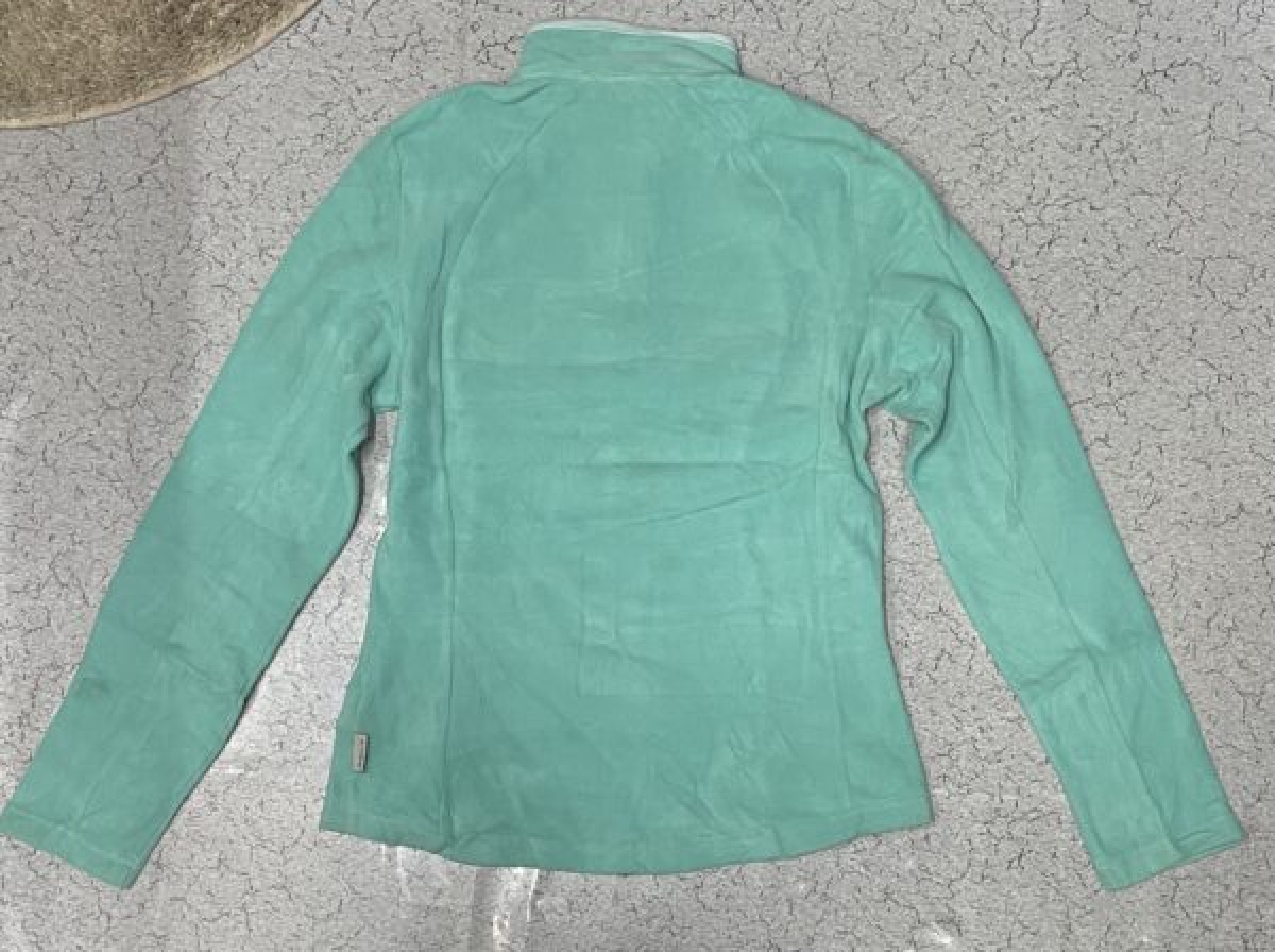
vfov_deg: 52.9
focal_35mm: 26
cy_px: 476
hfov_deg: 67.4
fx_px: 956
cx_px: 638
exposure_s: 1/50
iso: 160
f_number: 1.6
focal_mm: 4.2
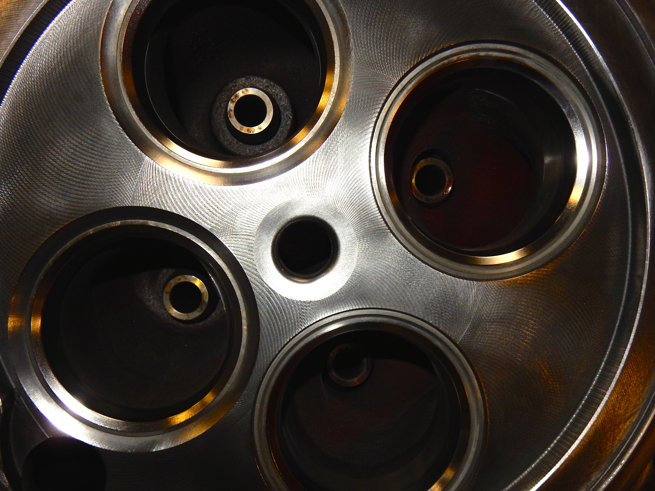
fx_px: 568
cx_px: 328
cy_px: 246
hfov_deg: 60.0
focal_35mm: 30
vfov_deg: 46.8
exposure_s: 1/30
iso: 200
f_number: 4
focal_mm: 5.4
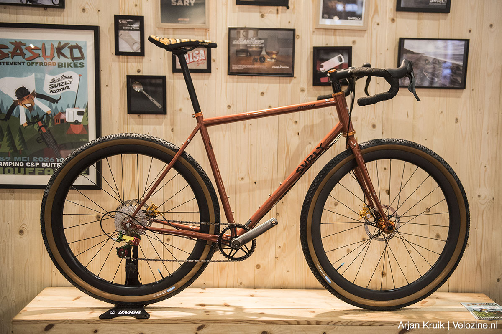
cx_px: 251
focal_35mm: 45
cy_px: 167
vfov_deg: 29.9
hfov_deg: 43.6
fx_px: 627
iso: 1250
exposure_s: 1/250
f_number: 3.2
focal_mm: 45
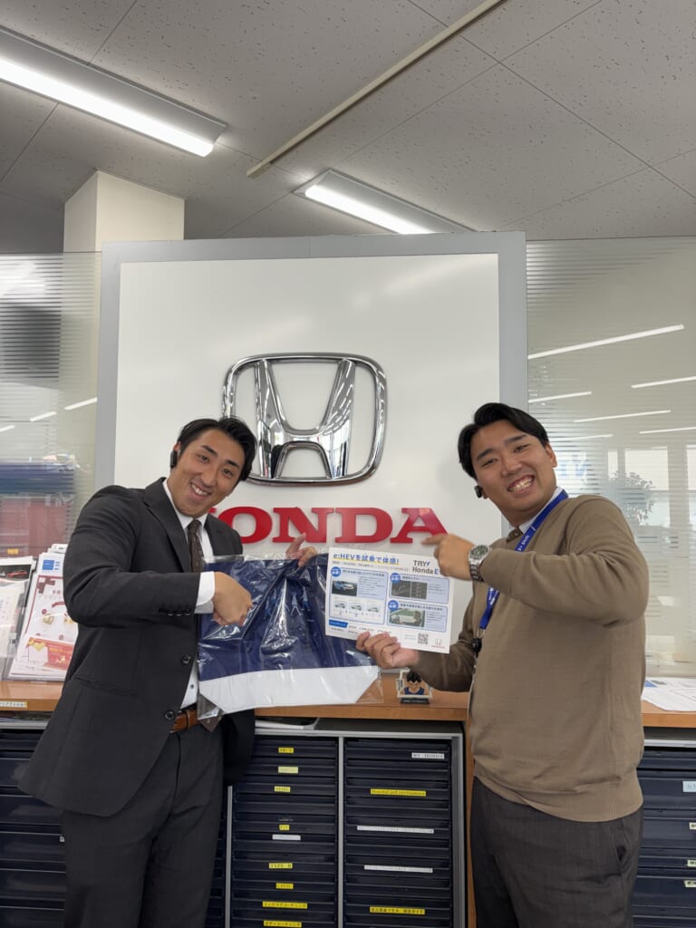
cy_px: 464
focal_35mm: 26
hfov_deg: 53.1
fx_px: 697
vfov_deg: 67.3
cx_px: 348
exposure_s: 1/110
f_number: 1.6
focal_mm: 5.96
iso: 32
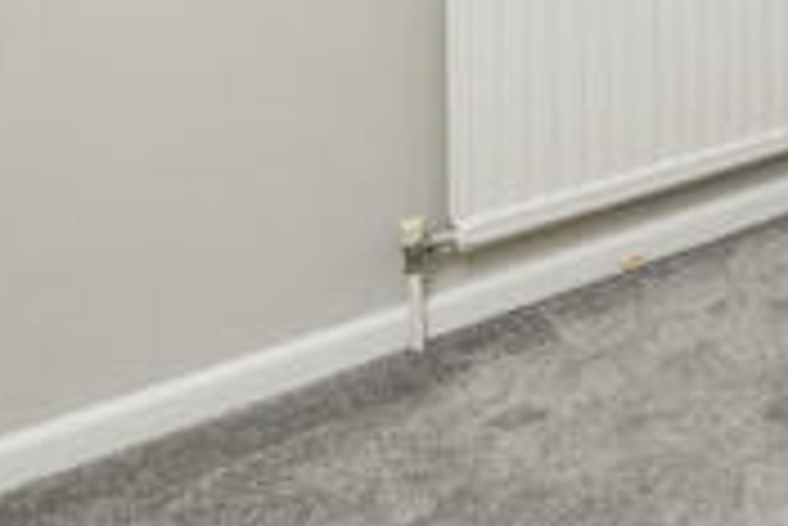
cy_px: -276
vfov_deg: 23.5
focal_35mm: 45
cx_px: 1191
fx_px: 986
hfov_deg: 28.2
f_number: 9
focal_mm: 12
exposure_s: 1/25
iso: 320
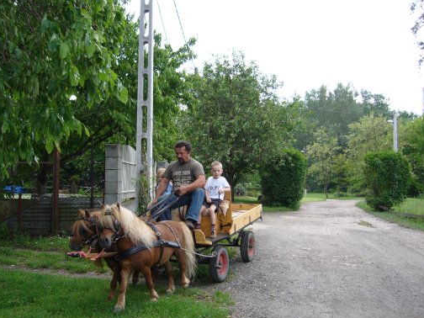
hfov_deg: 46.8
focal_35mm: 40
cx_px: 199
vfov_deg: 35.9
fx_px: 490
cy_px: 174
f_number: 2.8
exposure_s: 1/160
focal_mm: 5.8
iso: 64
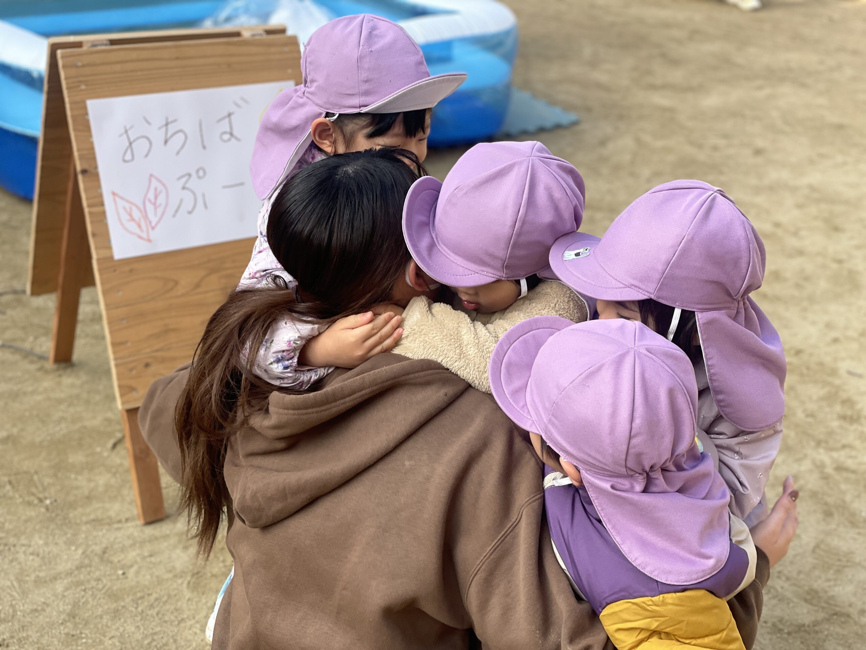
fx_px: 1301
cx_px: 433
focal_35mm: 52
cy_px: 325
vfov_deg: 28.0
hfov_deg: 36.8
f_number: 2
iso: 32
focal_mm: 6
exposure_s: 1/592
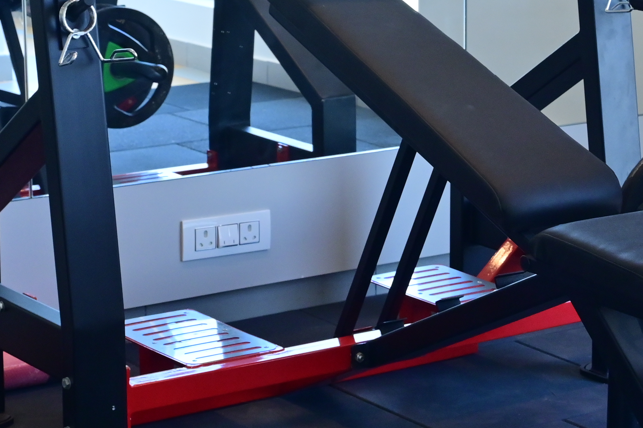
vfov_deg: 11.9
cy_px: 144
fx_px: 2053
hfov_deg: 17.7
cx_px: 487
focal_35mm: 115
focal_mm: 37
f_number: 8
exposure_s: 1/160
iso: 1250
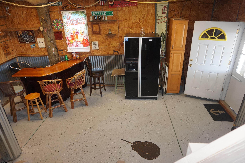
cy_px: 82
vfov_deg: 53.1
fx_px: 163
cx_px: 122
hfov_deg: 73.8
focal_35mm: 24
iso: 400
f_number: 4
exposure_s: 1/60
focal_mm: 16
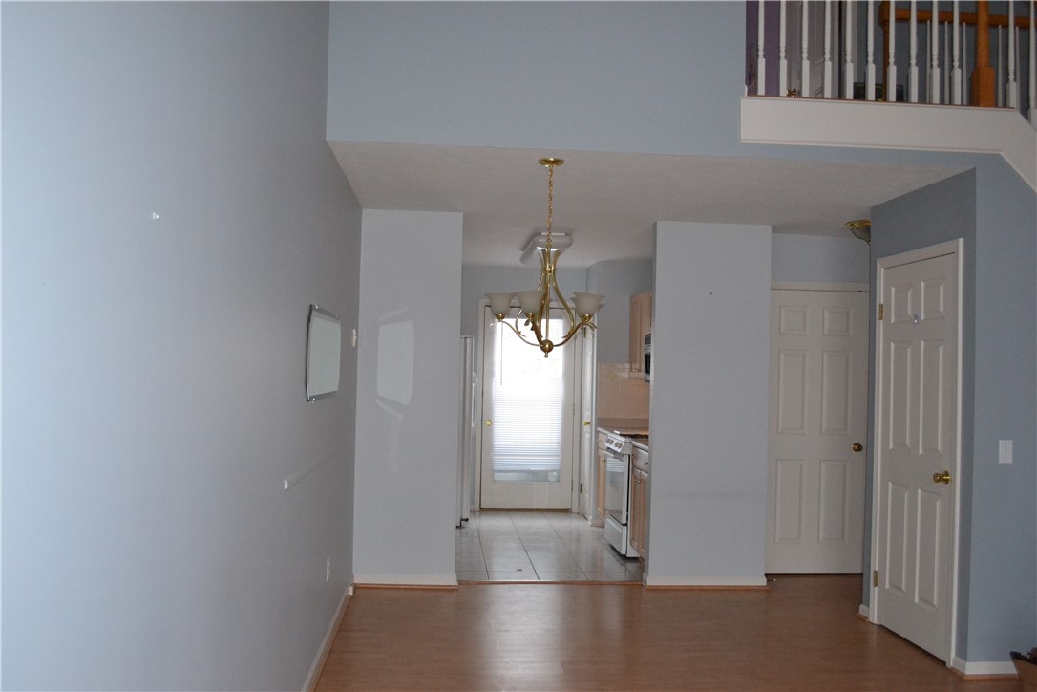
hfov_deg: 57.2
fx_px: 951
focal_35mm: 33
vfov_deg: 40.0
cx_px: 518
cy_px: 346
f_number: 3.8
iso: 2500
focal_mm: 22
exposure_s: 1/60
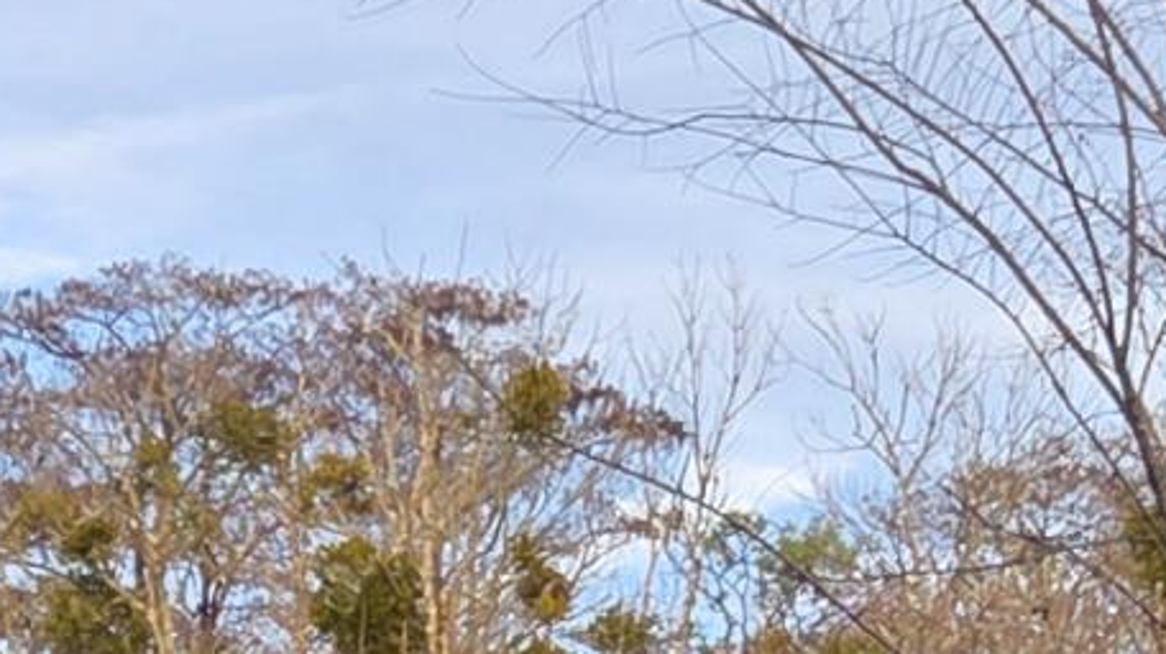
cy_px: 1487
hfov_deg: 13.0
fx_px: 5099
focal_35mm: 165
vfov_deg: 7.0
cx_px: 491
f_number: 1.8
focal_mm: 5.4
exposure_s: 1/829
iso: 80
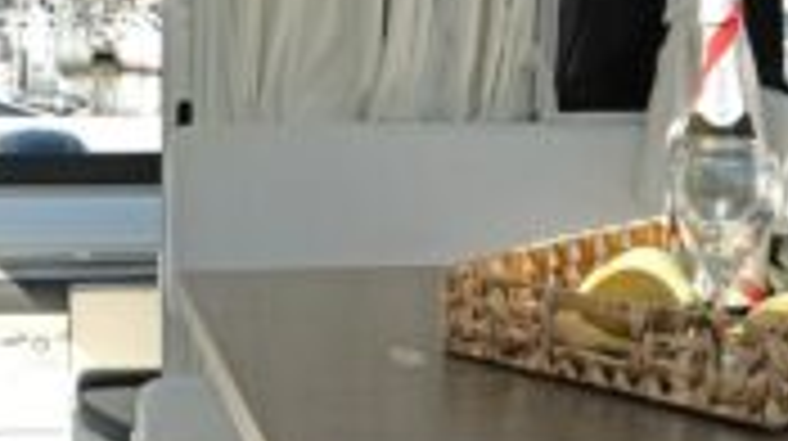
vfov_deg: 20.0
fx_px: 1252
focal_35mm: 60
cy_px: 176
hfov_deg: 33.3
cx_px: 99
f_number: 5.6
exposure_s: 1/125
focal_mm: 13
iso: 200
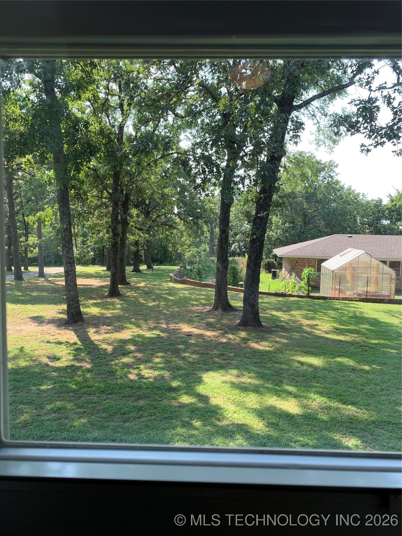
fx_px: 403
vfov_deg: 67.3
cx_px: 201
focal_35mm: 26
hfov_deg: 53.1
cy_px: 268
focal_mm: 4.25
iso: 25
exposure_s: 1/218
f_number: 1.8
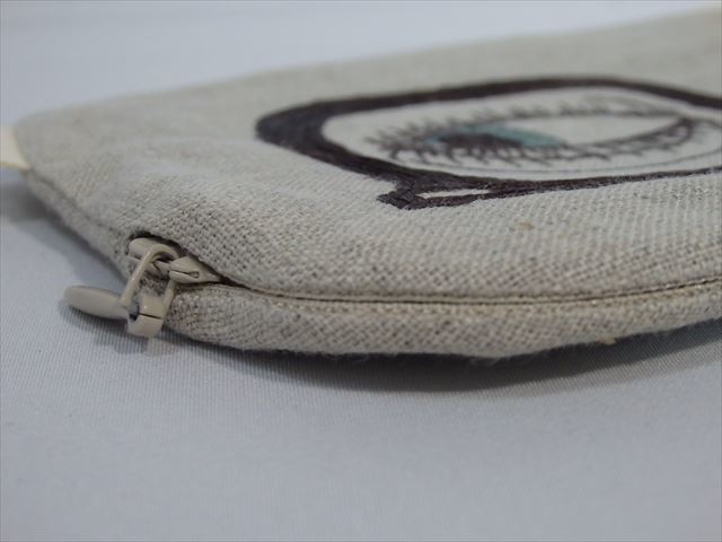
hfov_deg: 32.2
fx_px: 1251
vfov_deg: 24.4
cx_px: 361
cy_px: 271
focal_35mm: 60
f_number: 4.2
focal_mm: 10.8
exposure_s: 1/125
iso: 640
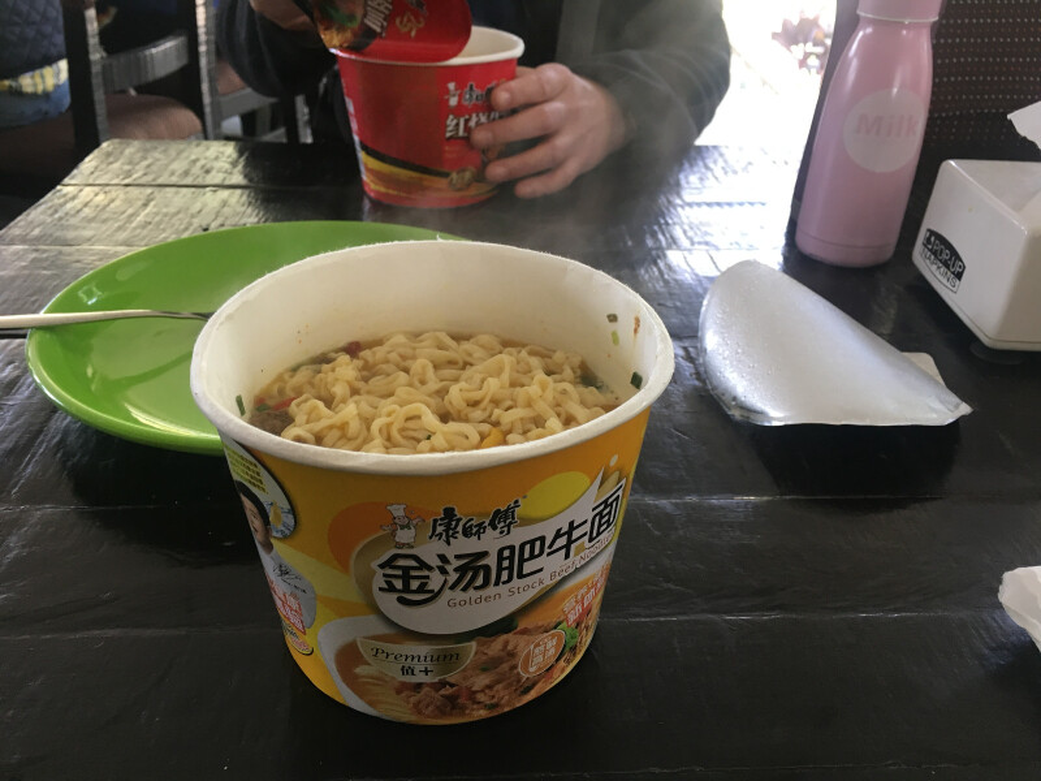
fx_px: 872
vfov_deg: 48.2
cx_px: 520
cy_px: 390
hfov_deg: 61.7
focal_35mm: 29
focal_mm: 4.15
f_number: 2.2
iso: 50
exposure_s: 1/33
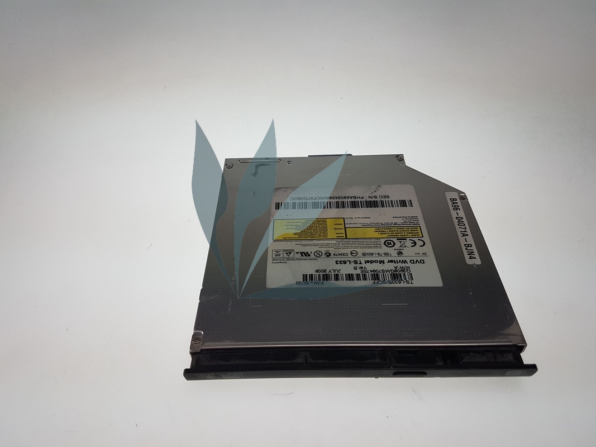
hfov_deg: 67.3
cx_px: 298
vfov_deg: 53.1
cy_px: 224
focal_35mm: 26
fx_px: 448
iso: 40
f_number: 1.7
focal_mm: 4.2
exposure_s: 1/334
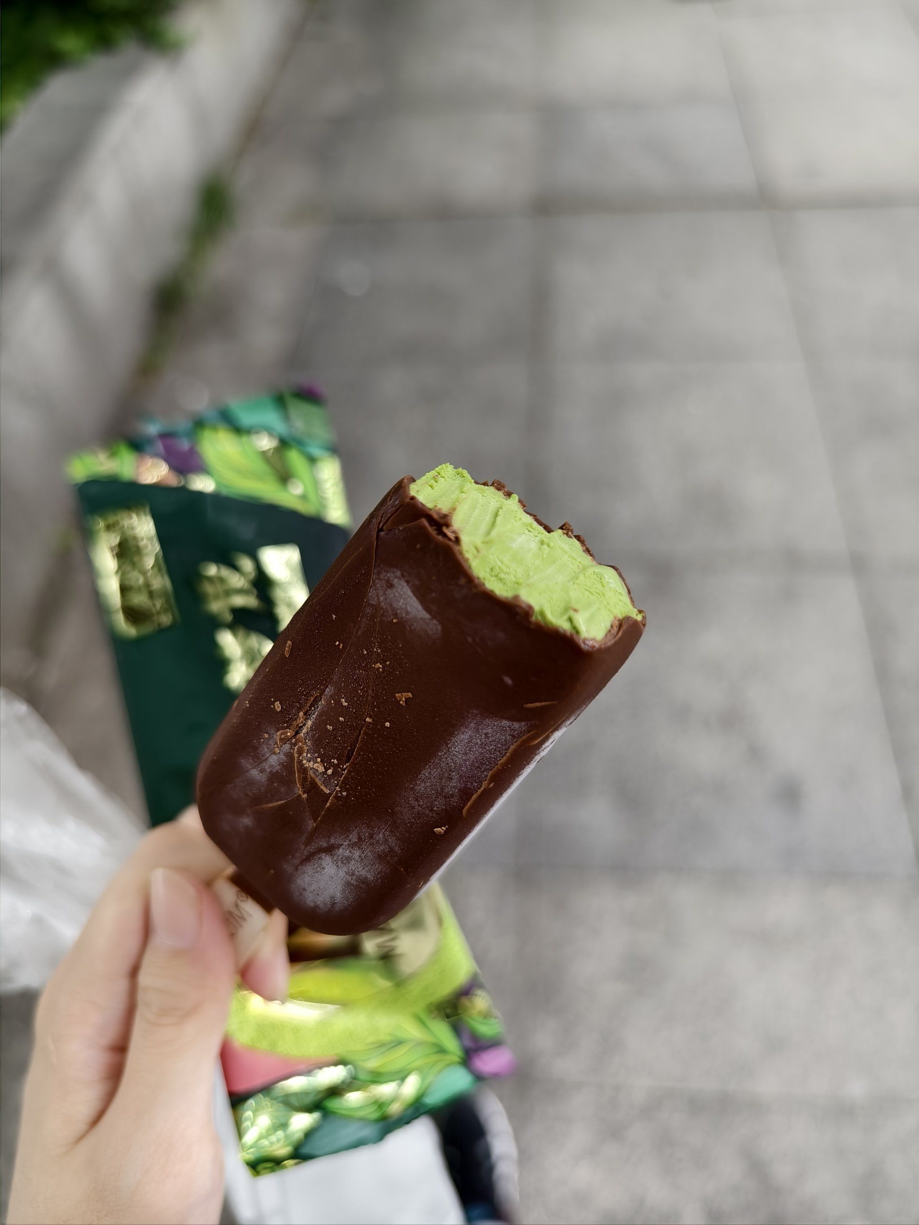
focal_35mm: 23
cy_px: 612
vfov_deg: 73.9
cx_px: 460
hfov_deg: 58.9
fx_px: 814
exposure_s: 1/270
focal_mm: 8.67
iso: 50
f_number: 1.75
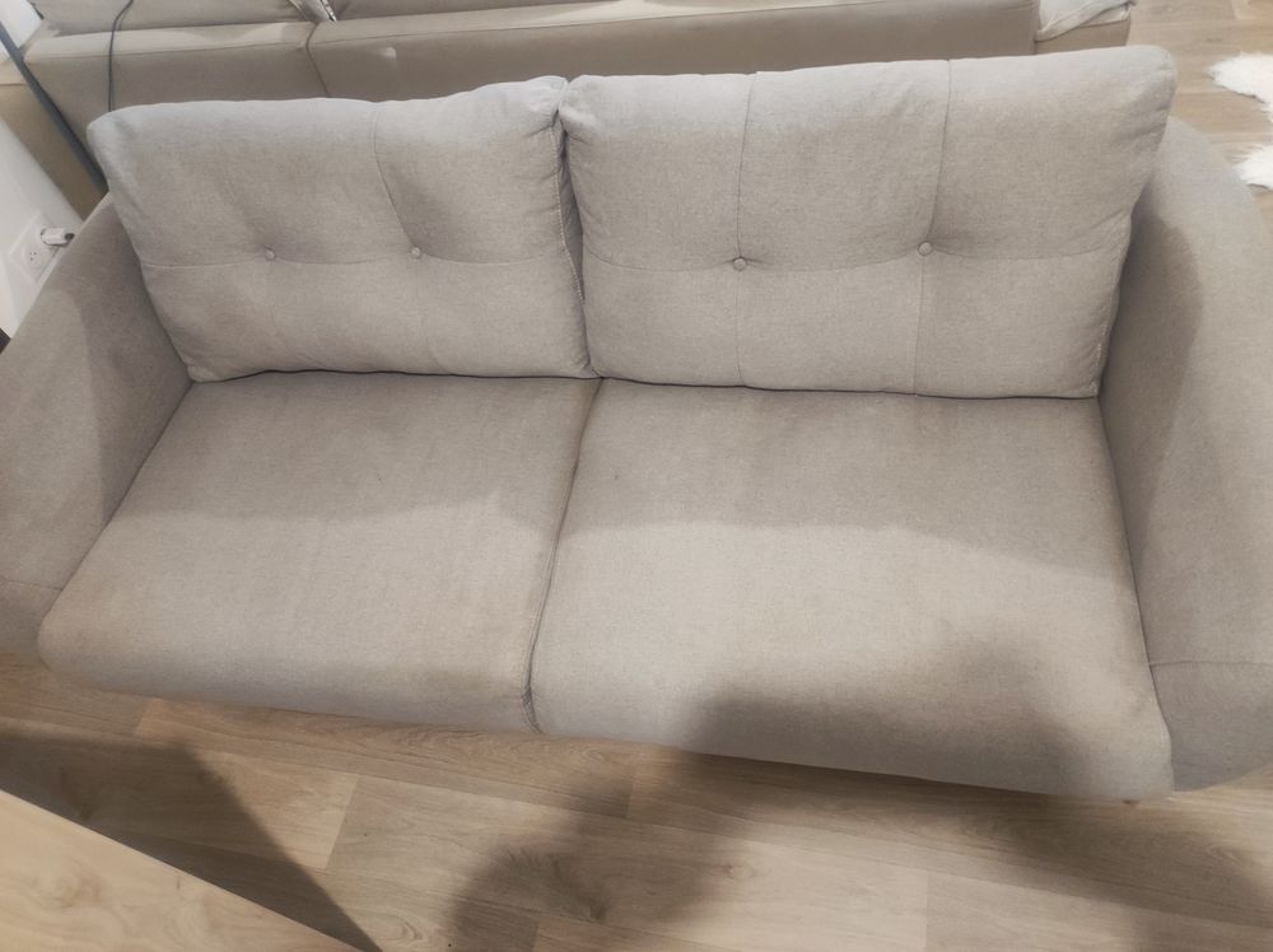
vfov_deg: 54.8
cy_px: 476
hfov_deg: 69.4
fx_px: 918
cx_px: 636
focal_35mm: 25
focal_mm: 4.7
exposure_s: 1/25
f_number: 1.79
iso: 2689
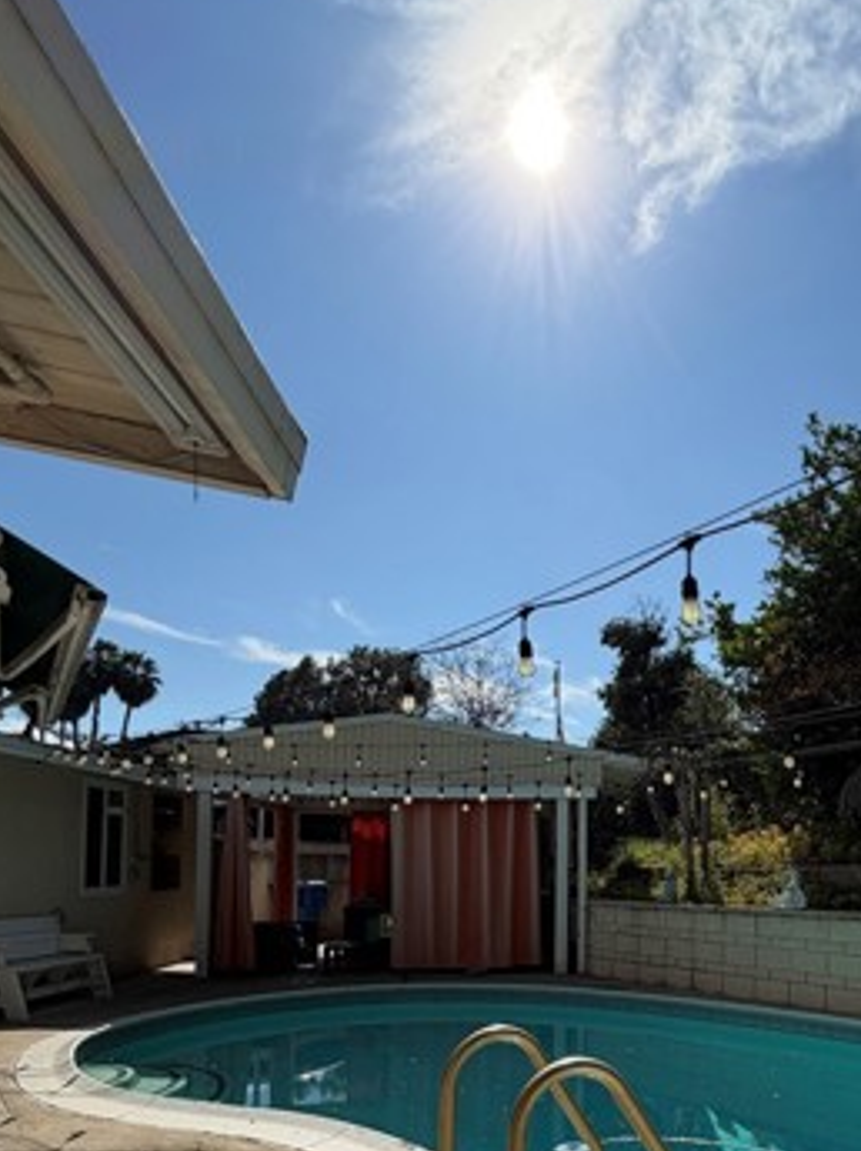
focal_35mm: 26
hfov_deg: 51.2
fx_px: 864
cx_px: 621
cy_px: 857
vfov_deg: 63.6
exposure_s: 1/1572
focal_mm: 2.22
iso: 25
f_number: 2.2
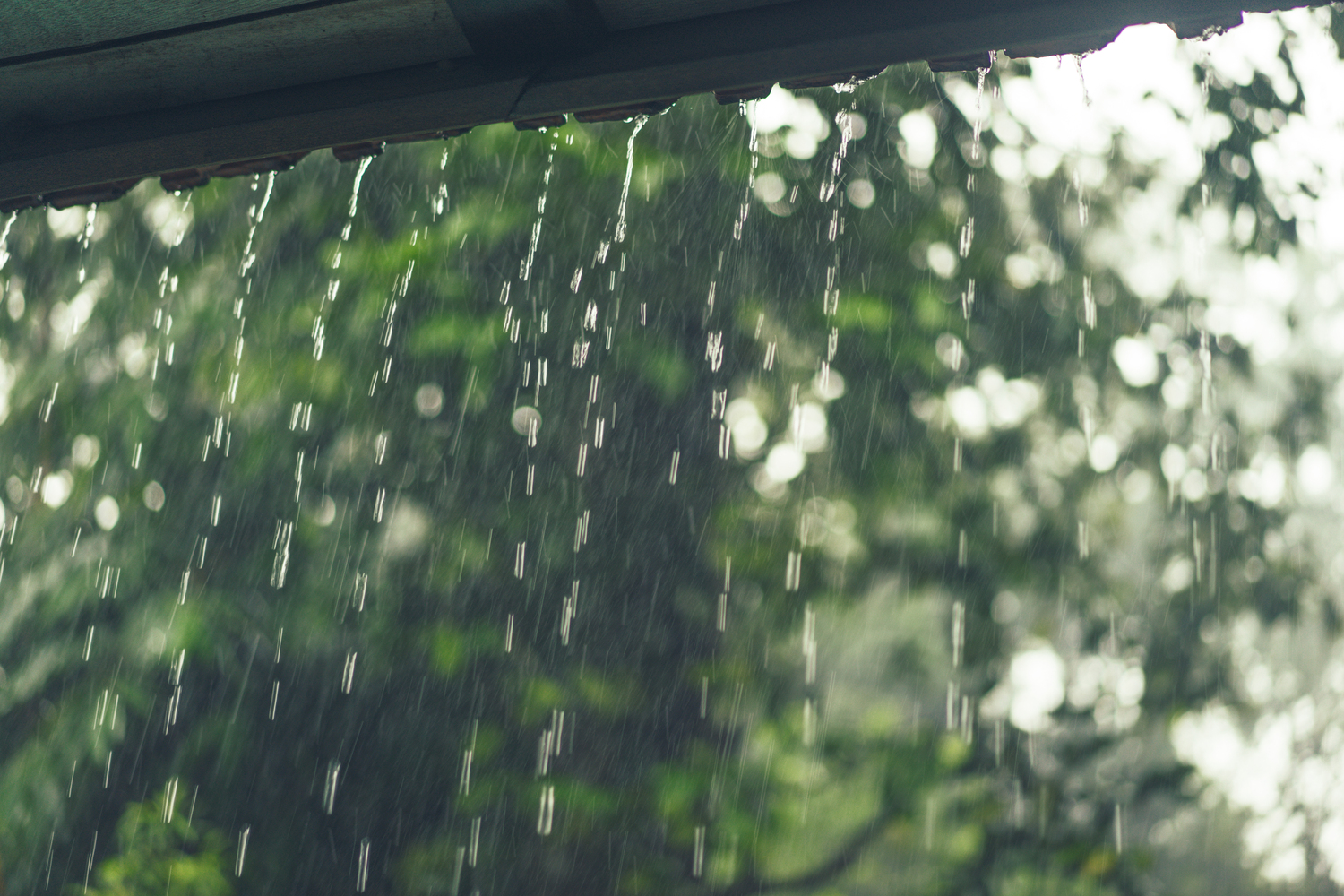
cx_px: 672
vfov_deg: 24.6
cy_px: 448
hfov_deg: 36.2
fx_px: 2053
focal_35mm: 55
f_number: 1.8
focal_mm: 55
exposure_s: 1/100
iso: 200
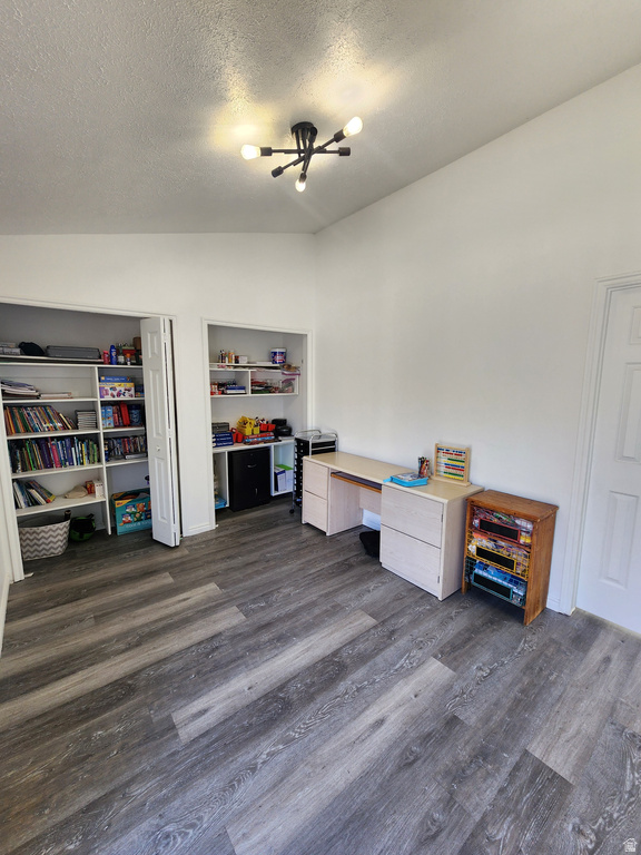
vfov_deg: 106.2
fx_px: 321
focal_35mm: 13
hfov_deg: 89.9
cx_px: 320
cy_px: 428
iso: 125
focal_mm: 2.2
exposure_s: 1/60
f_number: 2.2
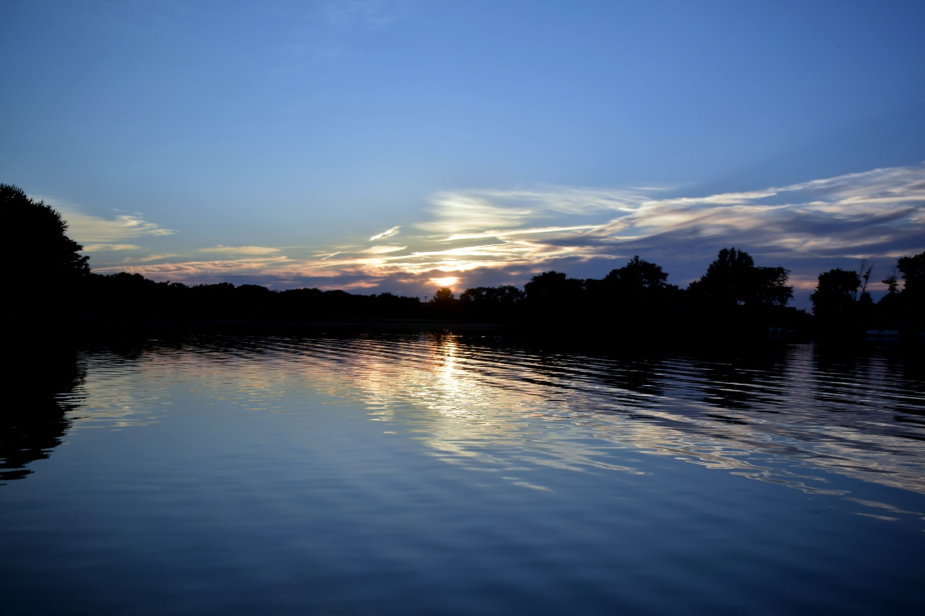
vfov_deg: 35.0
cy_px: 308
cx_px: 462
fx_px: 976
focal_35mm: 38
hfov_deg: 50.7
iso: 160
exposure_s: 1/1000
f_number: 4
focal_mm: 14.3
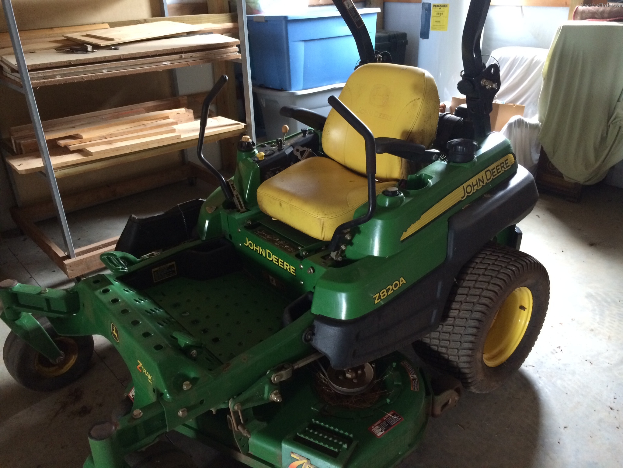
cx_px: 312
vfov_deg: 46.8
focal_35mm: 30
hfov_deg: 60.0
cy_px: 234
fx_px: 540
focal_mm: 4.12
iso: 320
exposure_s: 1/24
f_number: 2.2
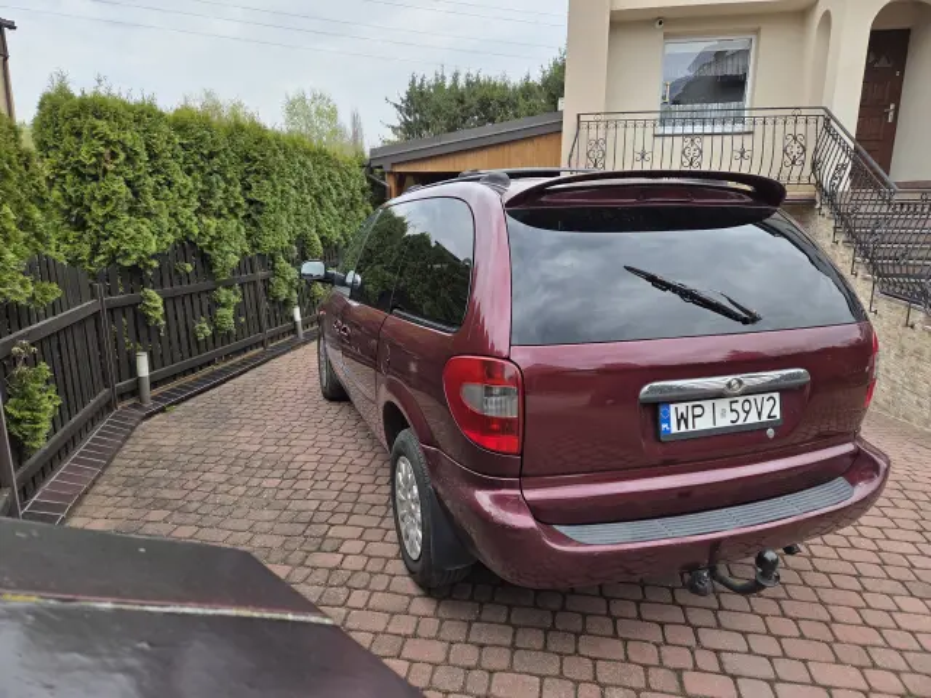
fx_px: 619
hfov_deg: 73.9
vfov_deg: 58.9
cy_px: 349
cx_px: 466
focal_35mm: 23
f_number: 1.8
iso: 80
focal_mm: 5.4
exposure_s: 1/1365
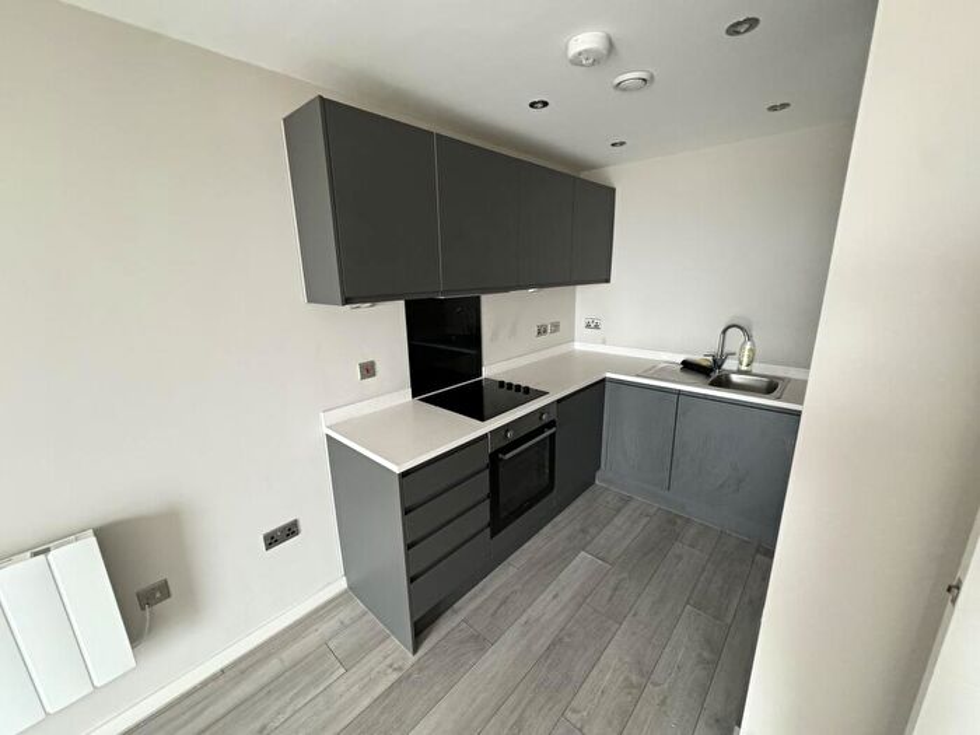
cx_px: 490
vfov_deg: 85.7
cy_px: 368
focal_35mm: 14
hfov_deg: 102.1
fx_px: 396
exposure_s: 1/60
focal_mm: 2.22
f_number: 2.2
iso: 500
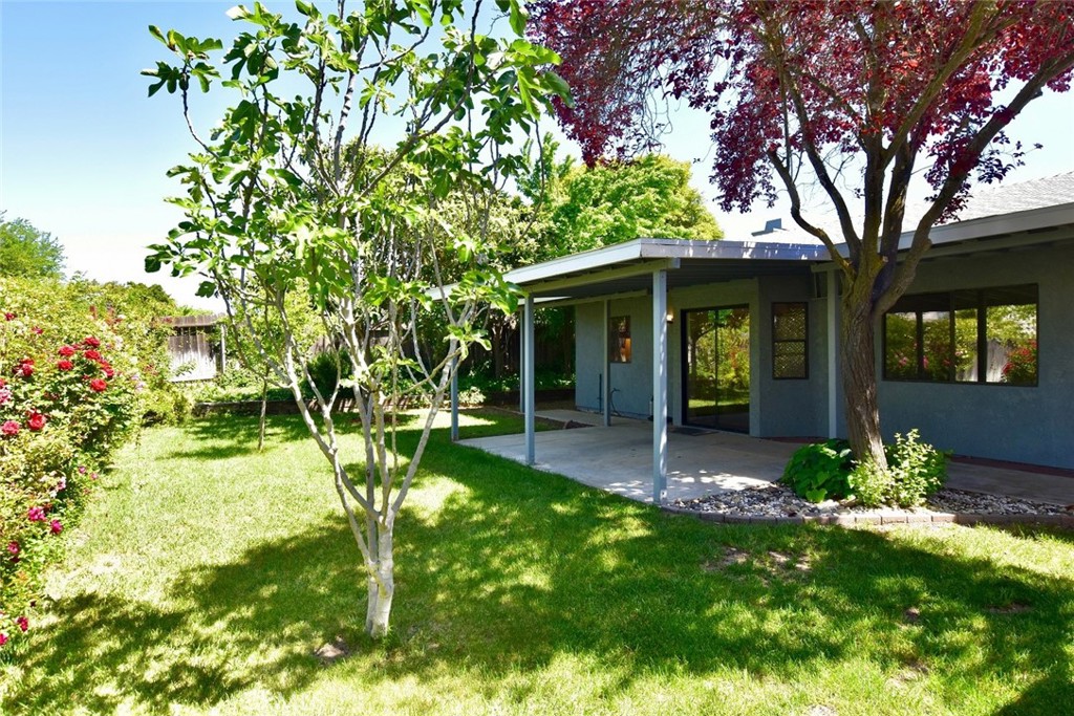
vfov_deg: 63.2
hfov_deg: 85.4
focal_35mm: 20
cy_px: 358
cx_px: 537
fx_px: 582
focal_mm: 13
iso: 400
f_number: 9
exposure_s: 1/125
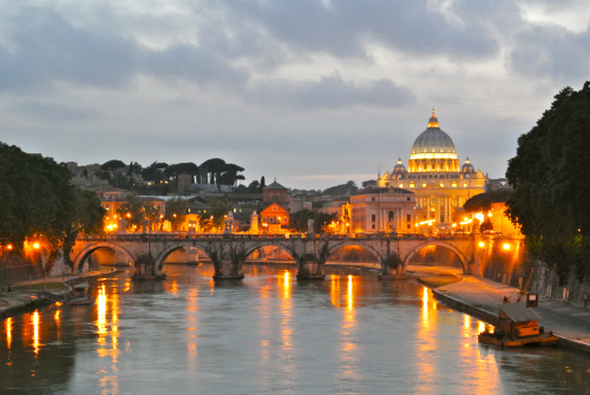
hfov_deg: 25.0
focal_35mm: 81
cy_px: 198
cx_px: 295
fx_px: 1329
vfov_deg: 16.9
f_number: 5.6
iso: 800
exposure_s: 1/4
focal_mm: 30
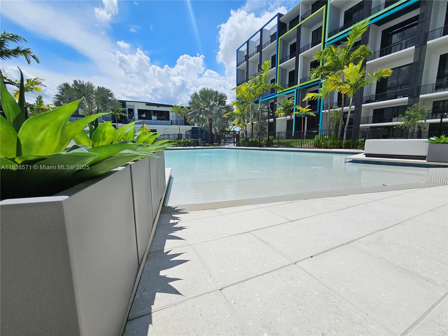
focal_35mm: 13
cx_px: 224
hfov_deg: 106.2
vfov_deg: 89.9
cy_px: 168
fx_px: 168
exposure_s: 1/10000
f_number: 2.2
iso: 50
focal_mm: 2.2
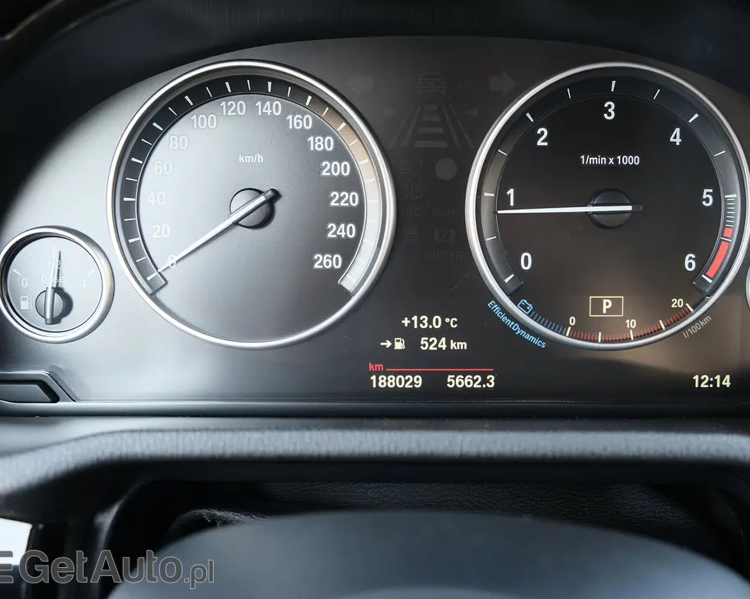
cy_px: 297
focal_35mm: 36
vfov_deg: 41.1
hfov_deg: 50.2
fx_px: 799
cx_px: 425
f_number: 4
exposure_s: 1/30
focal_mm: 20.5
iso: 500
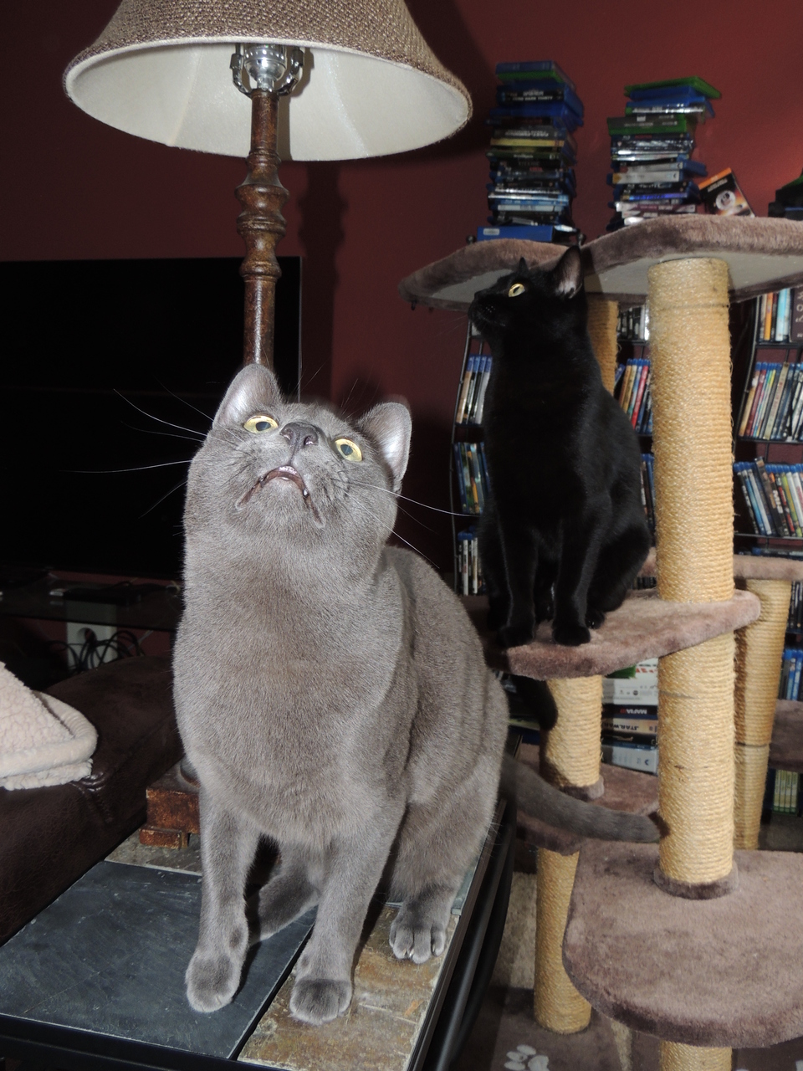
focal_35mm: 33
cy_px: 536
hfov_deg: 42.9
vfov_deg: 55.4
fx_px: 1021
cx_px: 402
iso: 200
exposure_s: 1/30
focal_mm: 5.8
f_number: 3.2
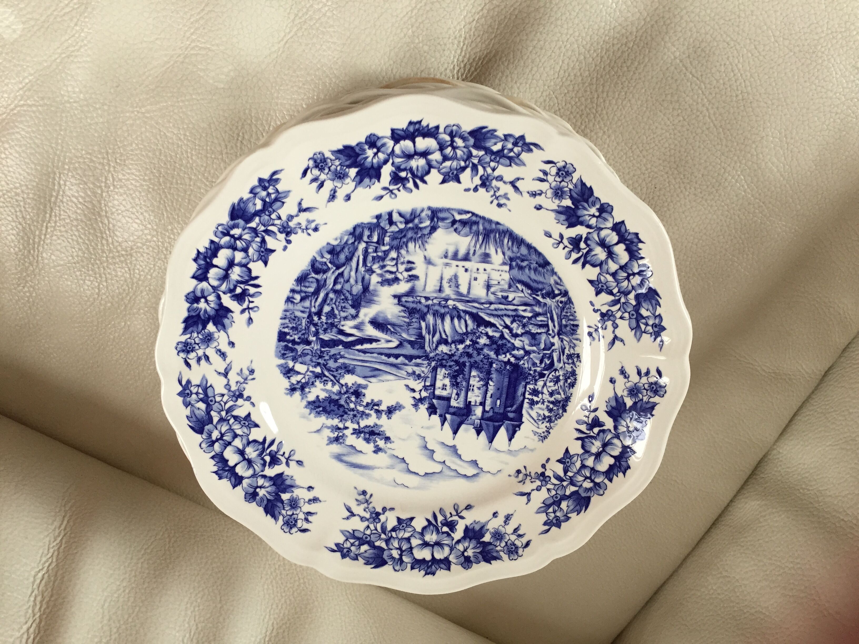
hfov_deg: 61.7
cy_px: 322
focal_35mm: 29
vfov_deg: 48.2
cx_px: 430
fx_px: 720
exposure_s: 1/33
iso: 64
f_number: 2.2
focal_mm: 4.15
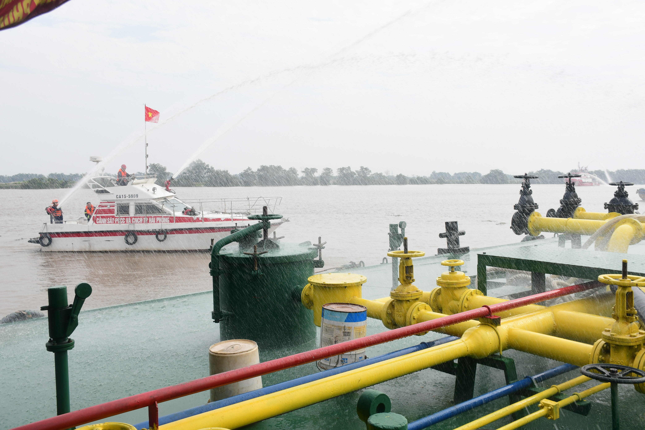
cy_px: 215
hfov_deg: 53.1
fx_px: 645
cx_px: 322
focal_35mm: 36
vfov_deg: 36.9
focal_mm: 24
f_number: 11
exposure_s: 1/200
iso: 160
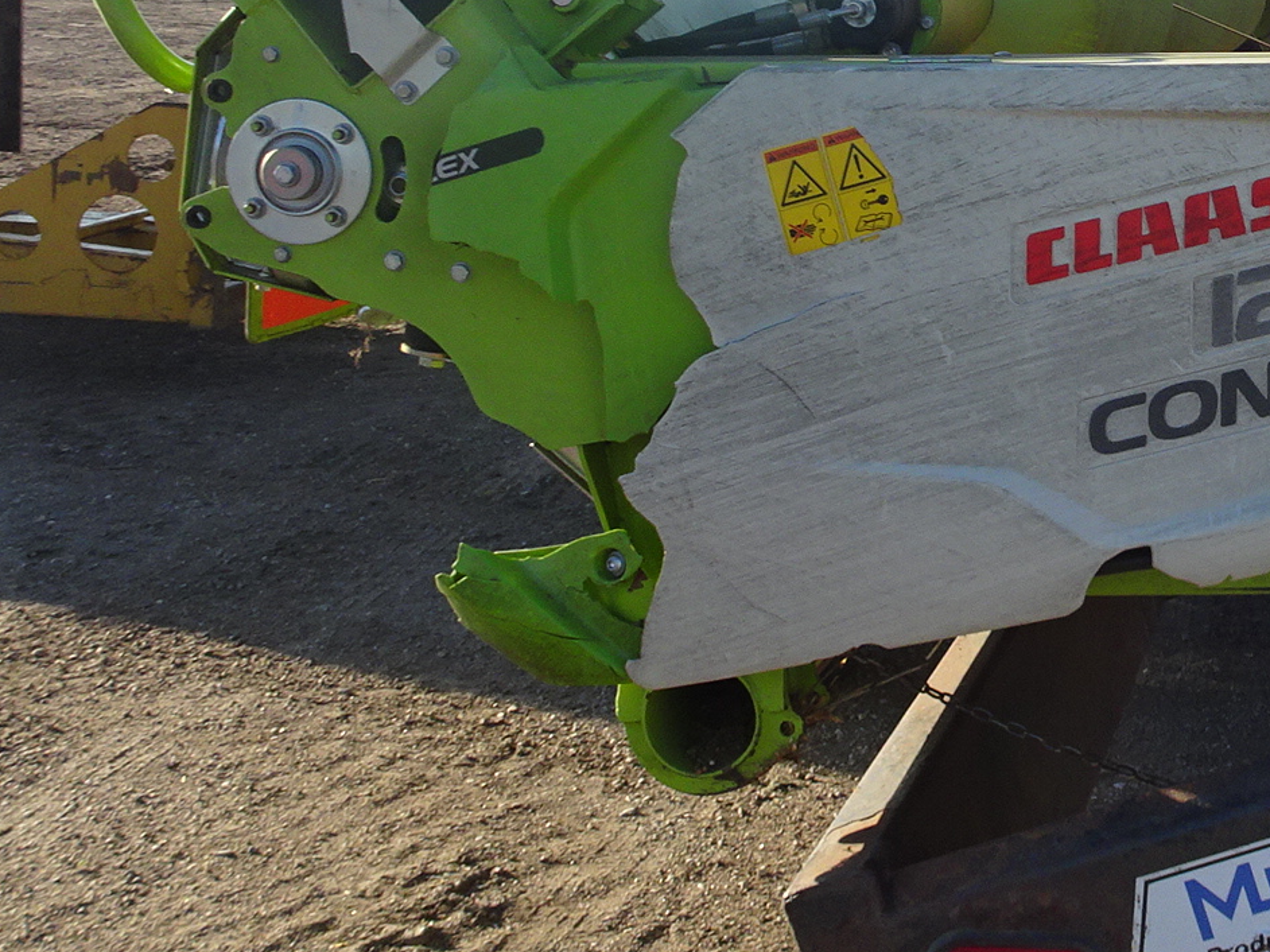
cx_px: 1356
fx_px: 2421
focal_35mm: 66
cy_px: 69
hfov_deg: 27.2
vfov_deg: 21.7
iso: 80
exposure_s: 1/400
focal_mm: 4.1
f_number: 3.5
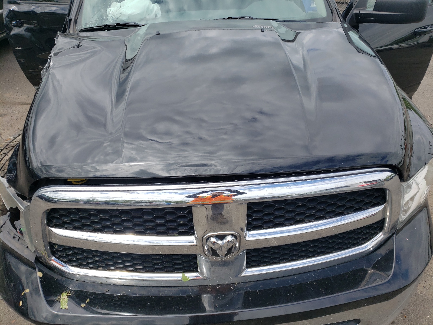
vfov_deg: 53.1
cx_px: 216
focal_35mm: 26
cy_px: 162
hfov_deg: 67.3
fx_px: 325
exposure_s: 1/2000
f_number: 1.5
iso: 50
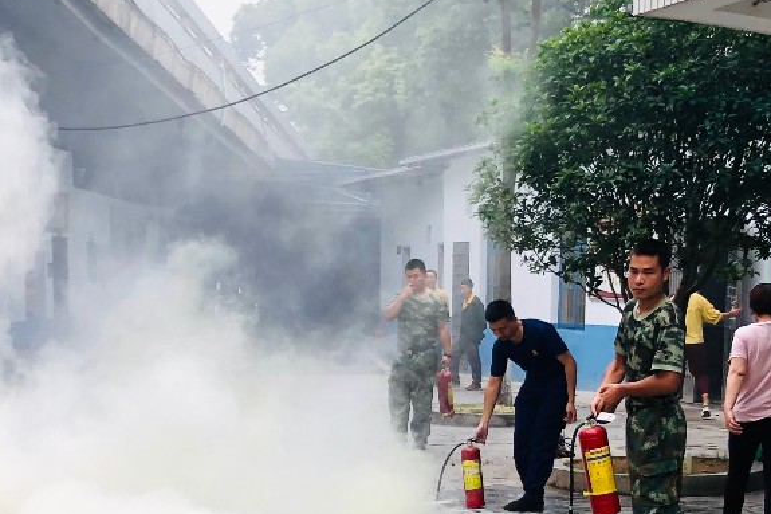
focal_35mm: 81
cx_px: 247
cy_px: 596
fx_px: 1734
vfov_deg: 16.2
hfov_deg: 24.9
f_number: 1.8
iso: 20
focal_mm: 3.99
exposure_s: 1/277
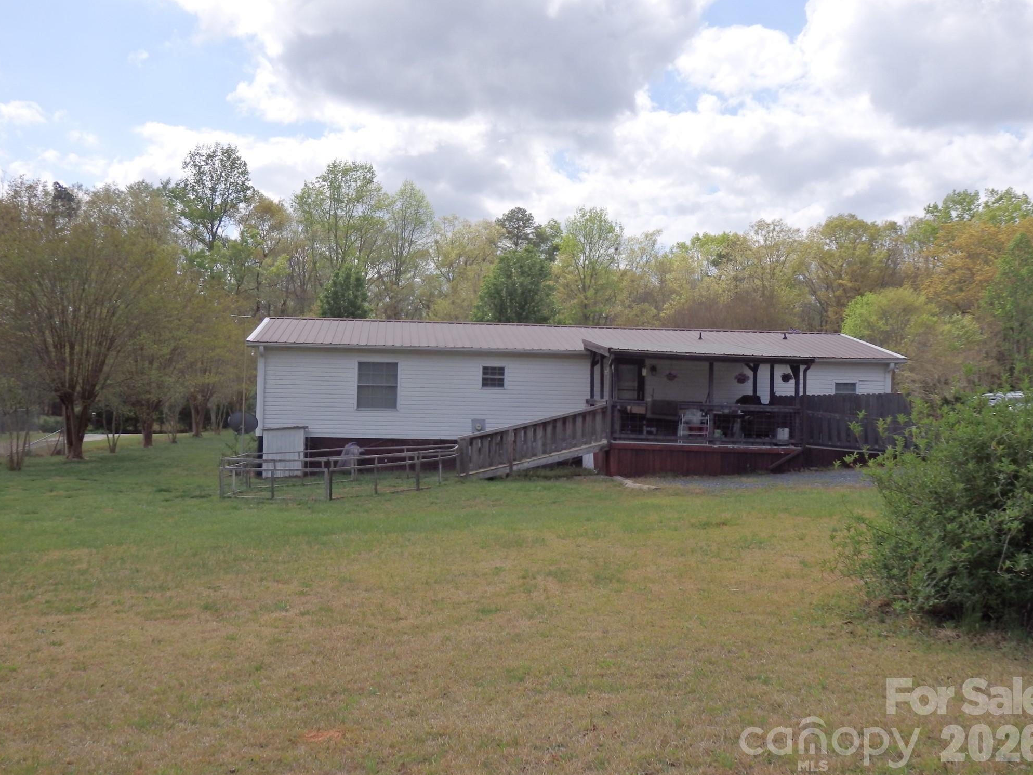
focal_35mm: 34
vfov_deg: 41.8
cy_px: 381
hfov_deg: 54.0
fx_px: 1015
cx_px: 520
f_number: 9.7
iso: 100
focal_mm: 6
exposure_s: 1/200
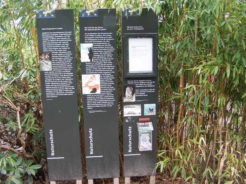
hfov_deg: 49.0
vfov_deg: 37.7
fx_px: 270
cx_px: 123
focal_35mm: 38
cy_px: 92
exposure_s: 1/80
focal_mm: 6.3
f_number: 2.8
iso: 80
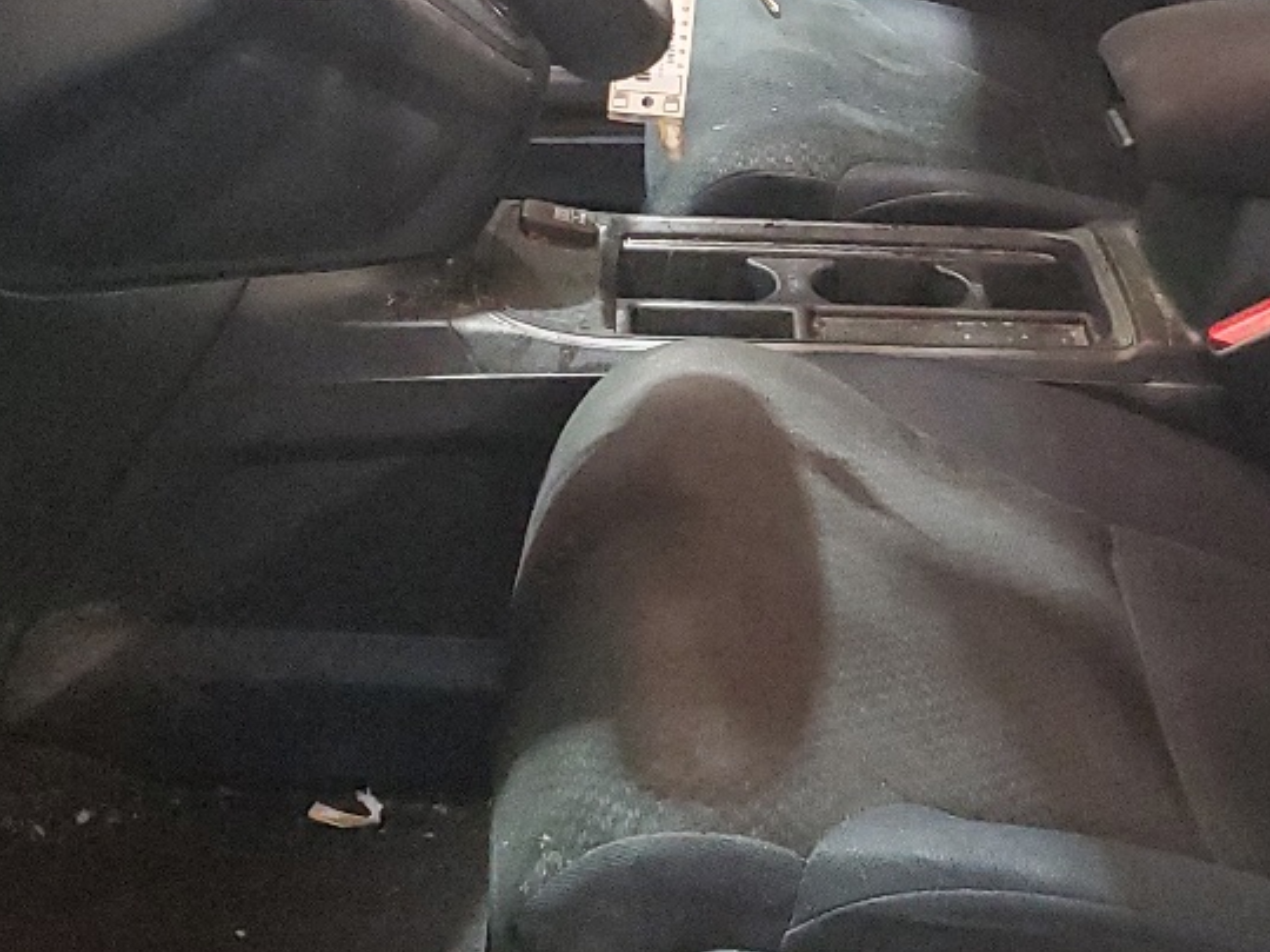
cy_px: 176
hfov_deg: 25.0
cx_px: 962
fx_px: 2825
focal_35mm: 77
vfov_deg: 18.9
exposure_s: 1/15
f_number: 1.5
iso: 674
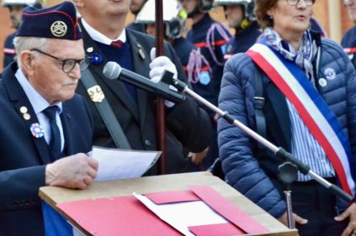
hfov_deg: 7.9
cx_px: 139
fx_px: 2576
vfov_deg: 5.3
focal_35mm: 261
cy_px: 53
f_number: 5.6
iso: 3200
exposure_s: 1/60
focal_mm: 105
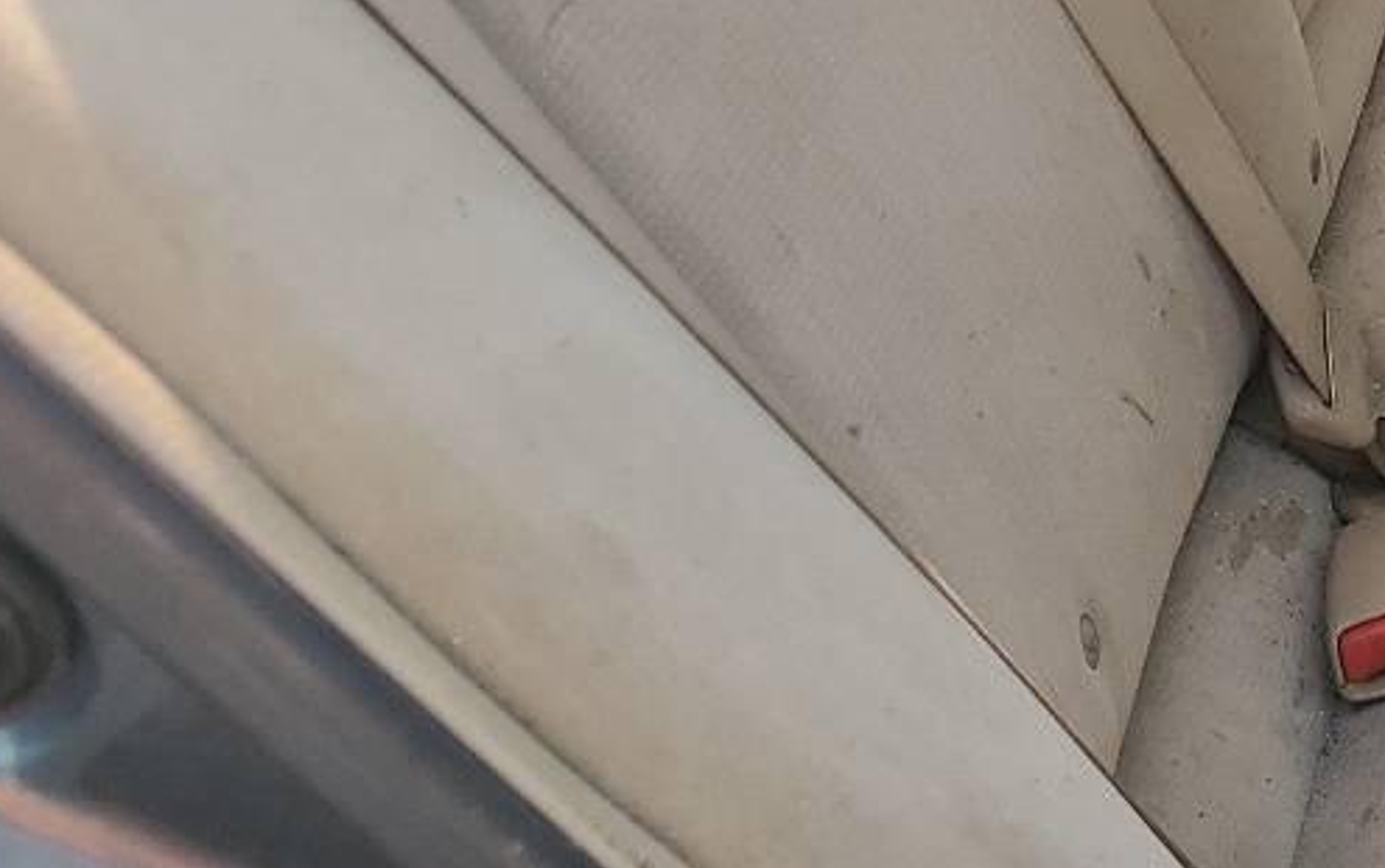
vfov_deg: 14.3
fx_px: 3361
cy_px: -140
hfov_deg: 20.7
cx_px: 1931
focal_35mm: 89
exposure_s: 1/400
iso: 50
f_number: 1.5
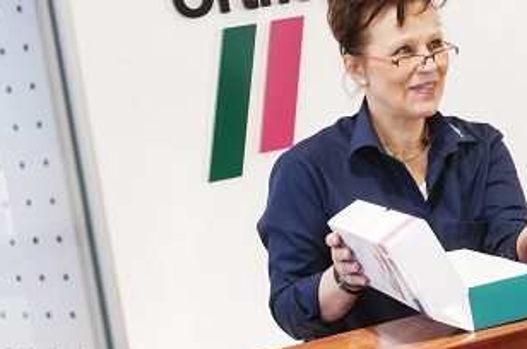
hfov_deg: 19.2
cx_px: 433
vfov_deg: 12.9
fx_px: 1538
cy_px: 71
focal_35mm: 105
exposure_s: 1/30
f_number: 4.5
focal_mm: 27
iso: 200
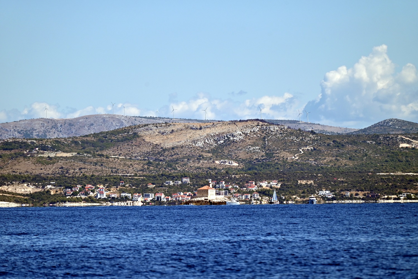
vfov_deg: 4.6
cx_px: 209
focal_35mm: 300
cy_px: 140
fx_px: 3484
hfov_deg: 6.9
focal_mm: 300
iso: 250
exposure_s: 1/2500
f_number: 5.6
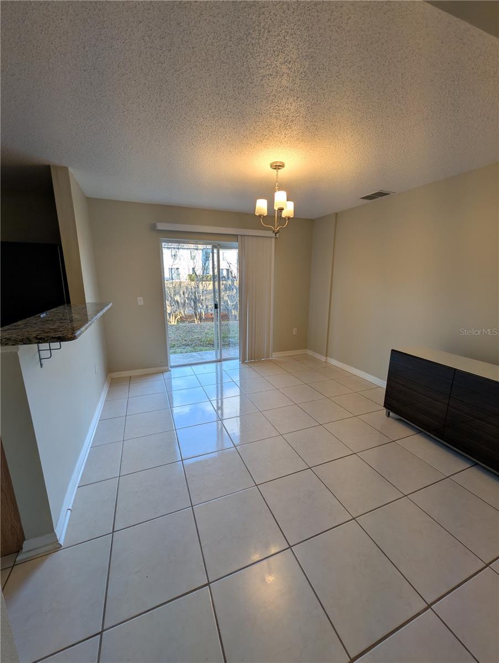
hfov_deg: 94.6
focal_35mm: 12
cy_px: 332
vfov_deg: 110.5
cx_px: 250
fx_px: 230
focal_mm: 2.02
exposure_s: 1/238
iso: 50
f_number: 1.7
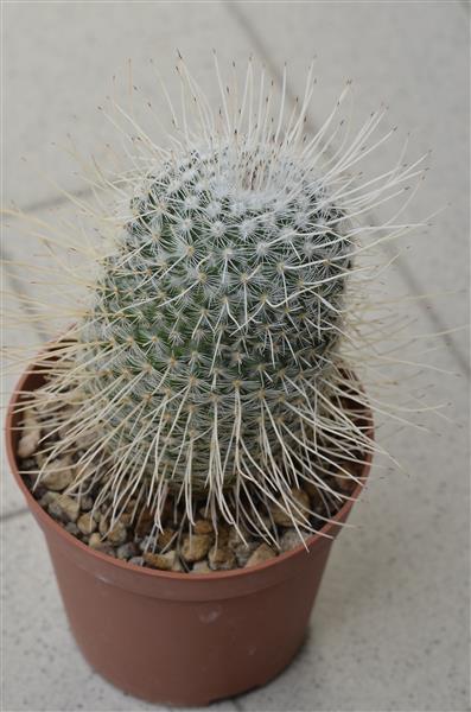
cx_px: 236
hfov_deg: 10.1
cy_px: 356
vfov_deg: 15.2
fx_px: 2663
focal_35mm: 135
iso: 125
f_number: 11
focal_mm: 90
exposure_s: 1/100
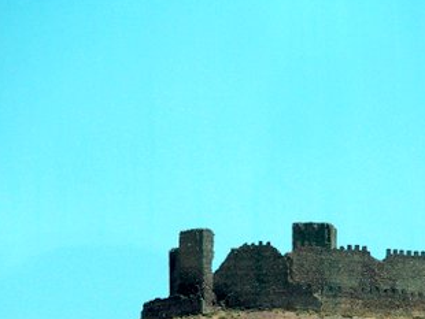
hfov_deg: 4.3
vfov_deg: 3.2
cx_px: 281
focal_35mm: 464
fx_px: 5701
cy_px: 240
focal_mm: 64.3
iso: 100
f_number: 3.5
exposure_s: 1/640
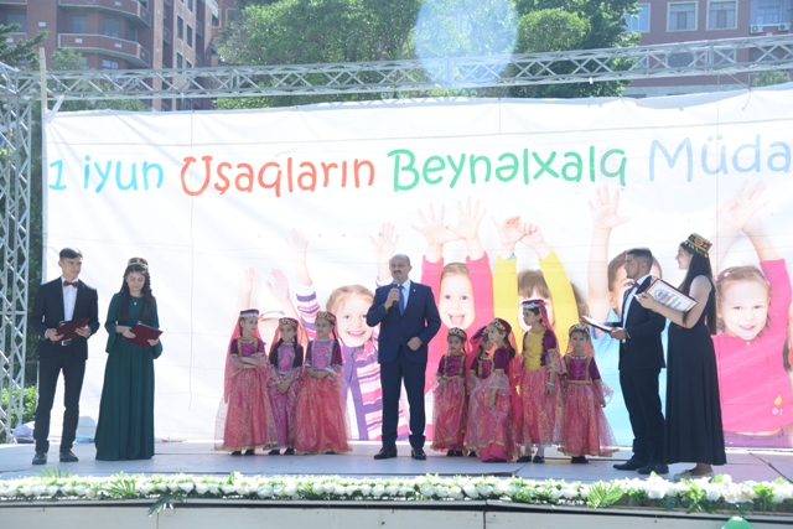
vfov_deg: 24.6
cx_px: 396
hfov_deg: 36.2
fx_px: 1212
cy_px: 264
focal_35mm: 55
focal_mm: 55
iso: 560
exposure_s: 1/800
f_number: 5
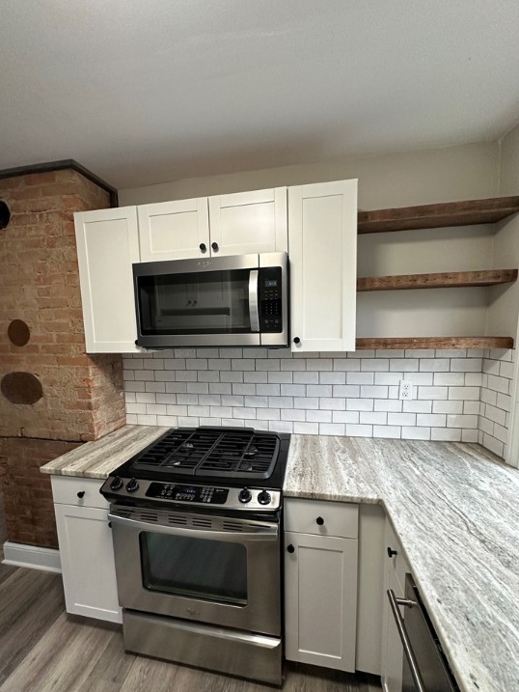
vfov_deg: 98.1
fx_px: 300
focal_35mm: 15
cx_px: 249
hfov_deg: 81.7
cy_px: 364
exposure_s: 1/120
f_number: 2.2
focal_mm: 2.22
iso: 320
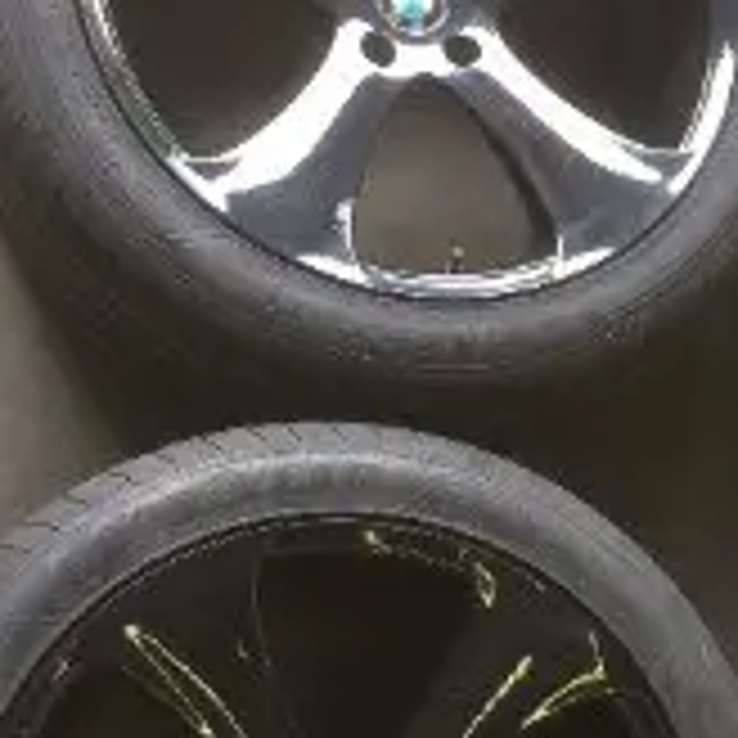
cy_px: 605
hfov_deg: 20.6
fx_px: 1978
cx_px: 682
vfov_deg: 20.9
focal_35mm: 82
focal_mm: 4.15
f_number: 2.2
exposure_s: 1/33
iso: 64
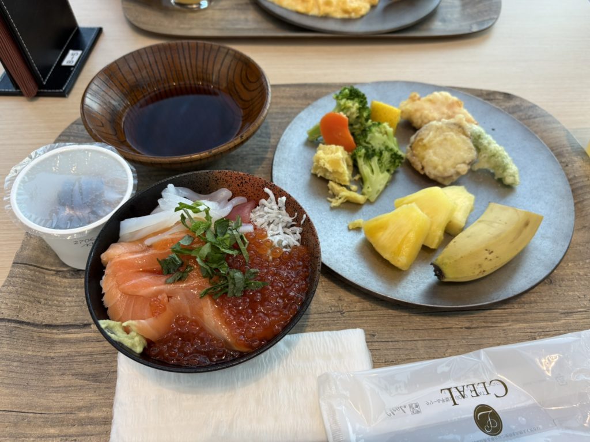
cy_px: 221
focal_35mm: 26
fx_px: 443
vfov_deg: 53.1
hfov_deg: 67.3
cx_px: 295
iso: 32
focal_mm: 5.96
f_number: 1.6
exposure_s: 1/143
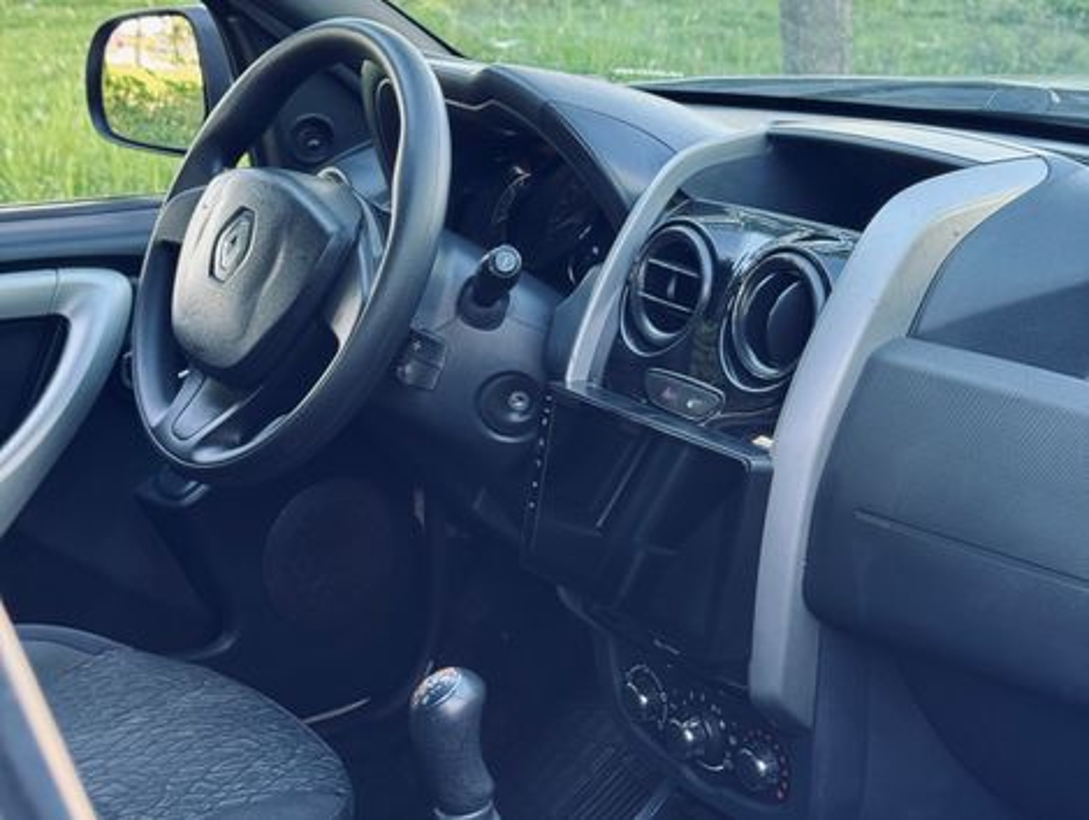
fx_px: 1512
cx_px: 544
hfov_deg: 39.6
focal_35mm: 48
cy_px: 410
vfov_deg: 30.3
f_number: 1.78
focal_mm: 6.76
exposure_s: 1/60
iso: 160
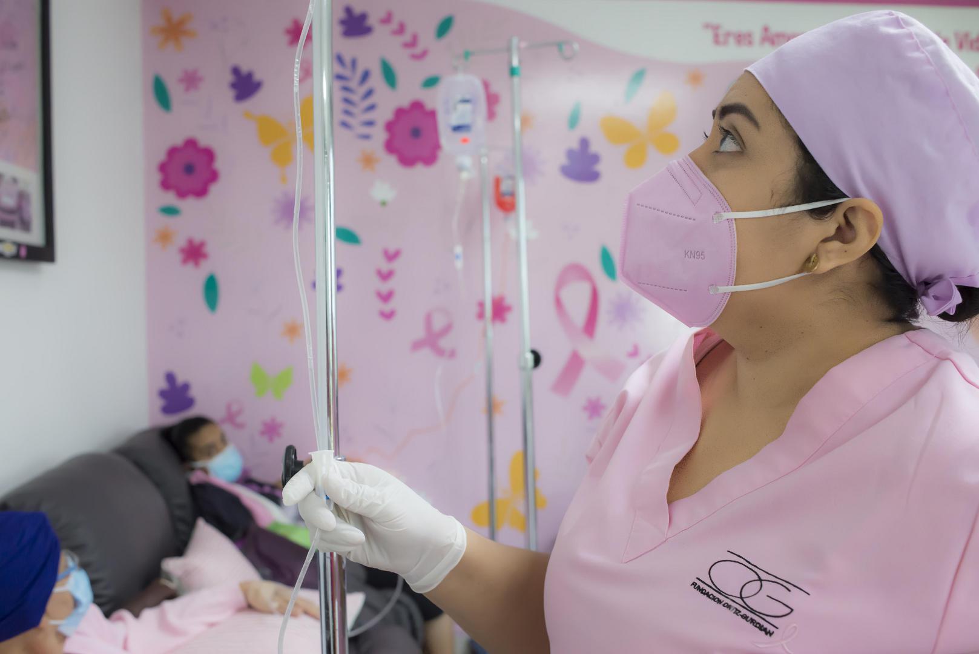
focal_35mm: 35
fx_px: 952
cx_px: 490
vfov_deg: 37.9
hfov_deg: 54.4
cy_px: 327
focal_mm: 35
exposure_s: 1/125
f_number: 5.6
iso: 2000
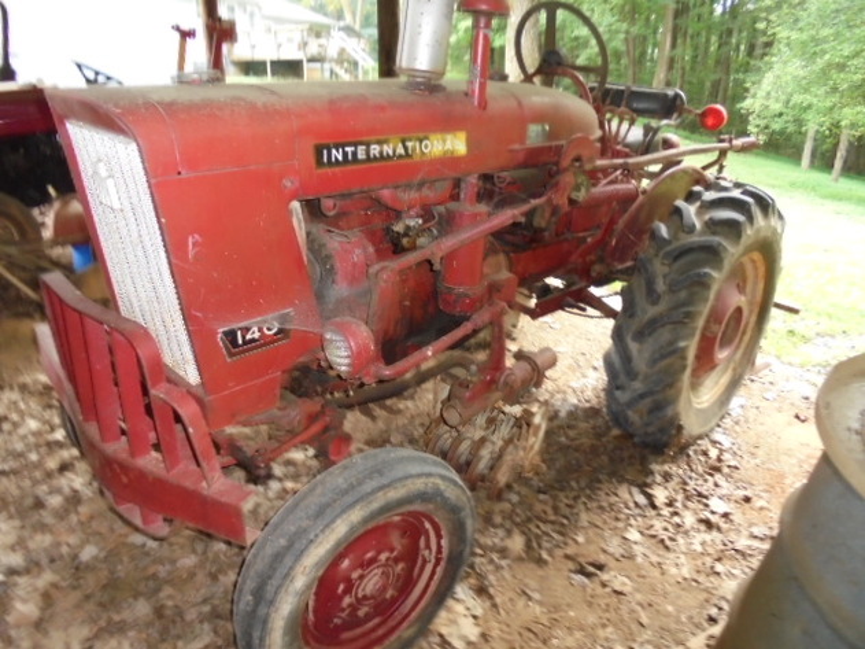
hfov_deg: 67.3
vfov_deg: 53.0
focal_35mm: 26
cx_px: 432
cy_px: 324
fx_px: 650
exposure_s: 1/30
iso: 400
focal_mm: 4.6
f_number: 3.5
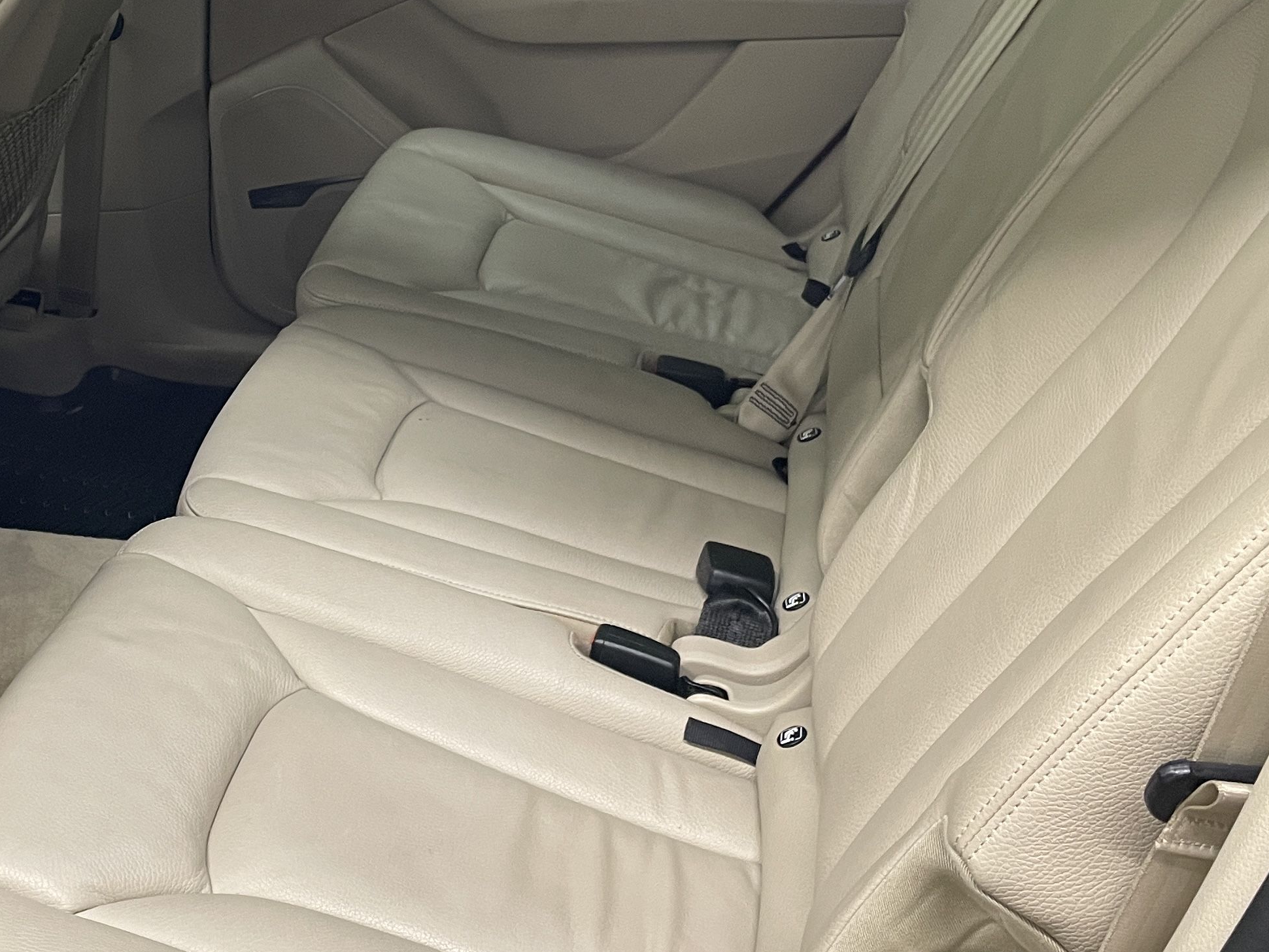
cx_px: 239
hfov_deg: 34.4
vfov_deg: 26.9
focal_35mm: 54
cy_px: 317
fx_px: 1980
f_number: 1.6
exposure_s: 1/50
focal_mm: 4.2
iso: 160
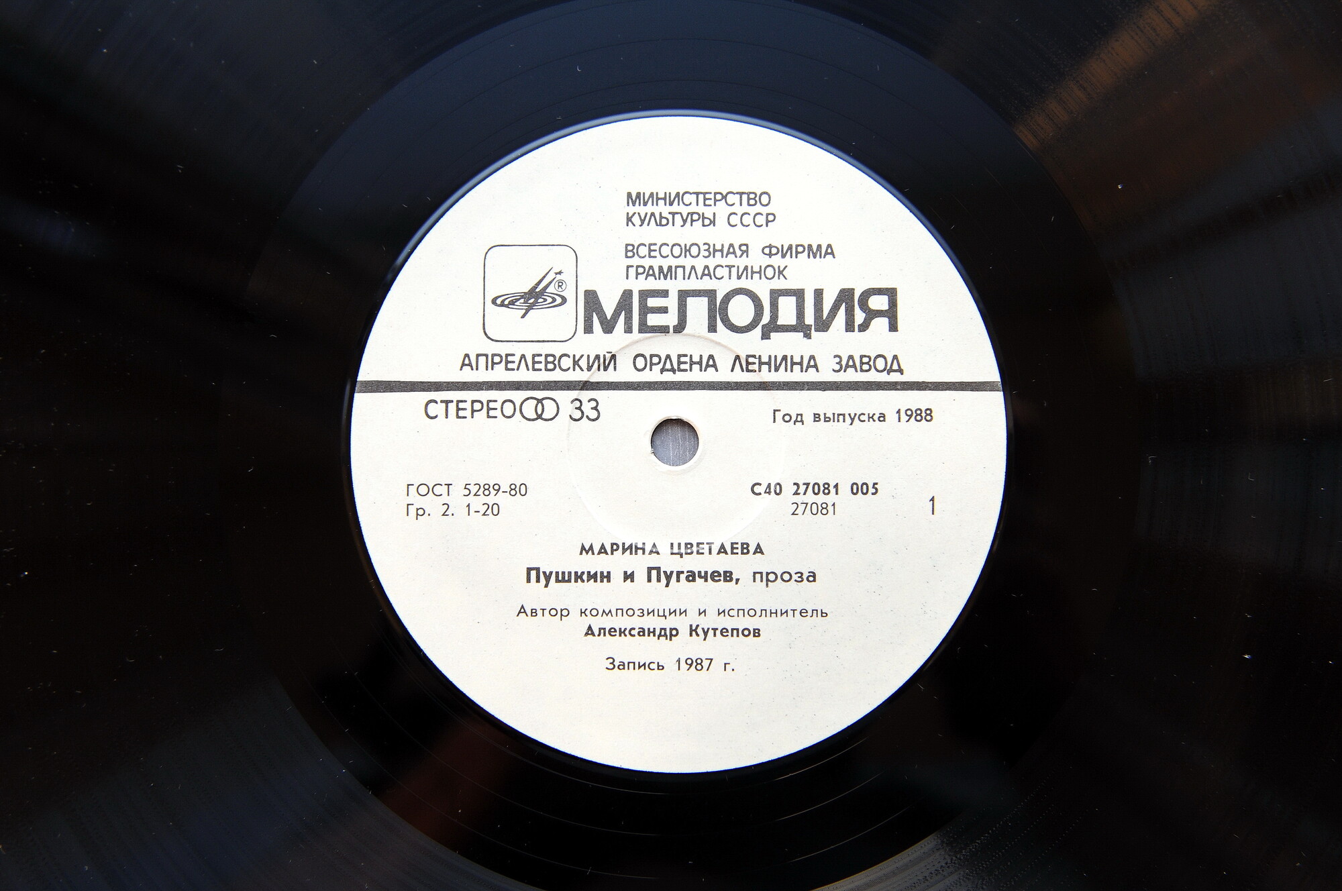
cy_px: 446
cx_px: 671
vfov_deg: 31.8
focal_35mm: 42
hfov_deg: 46.5
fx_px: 1564
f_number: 4
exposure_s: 1/60
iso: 320
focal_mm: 28
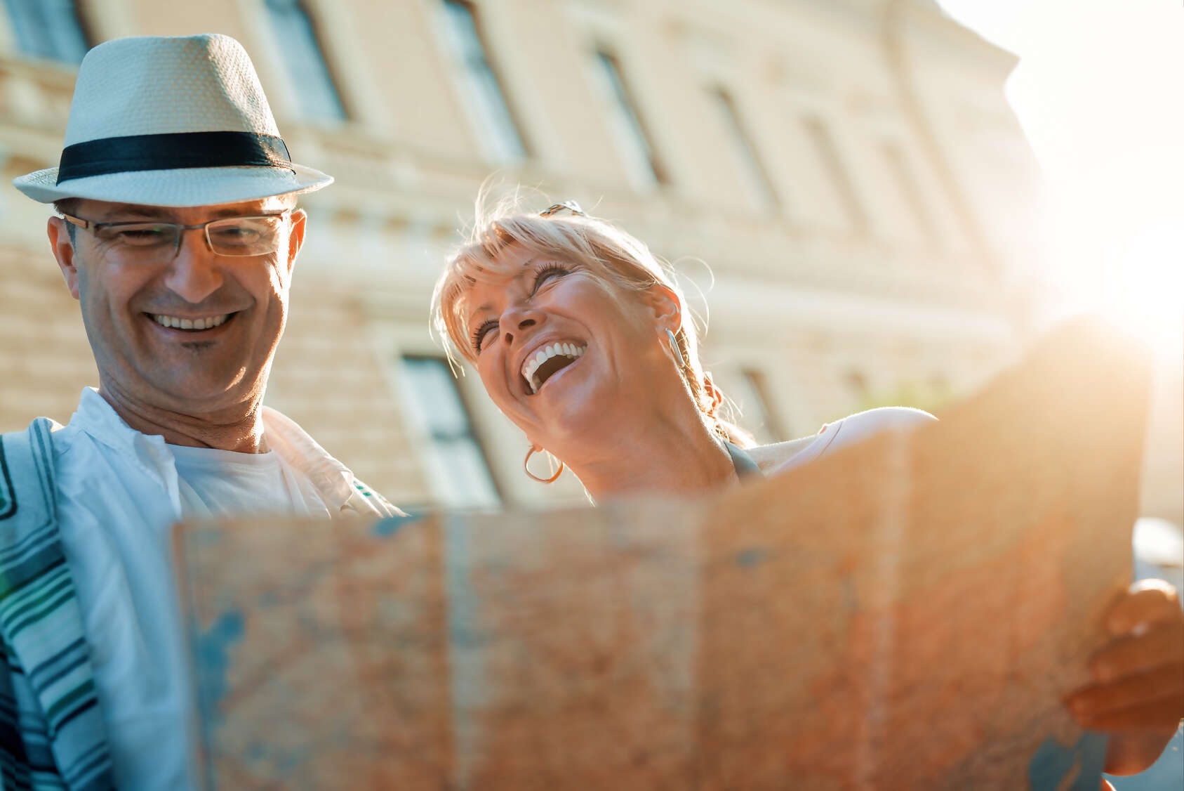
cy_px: 396
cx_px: 592
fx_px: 1645
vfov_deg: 27.0
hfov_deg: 39.6
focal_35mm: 50
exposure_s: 1/125
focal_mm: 50
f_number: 2.2
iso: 100
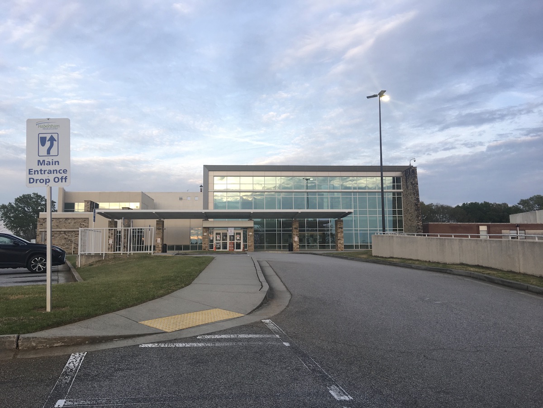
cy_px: 204
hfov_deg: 61.7
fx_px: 455
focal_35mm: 29
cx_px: 272
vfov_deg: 48.2
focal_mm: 4.15
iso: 25
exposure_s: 1/120
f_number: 2.2
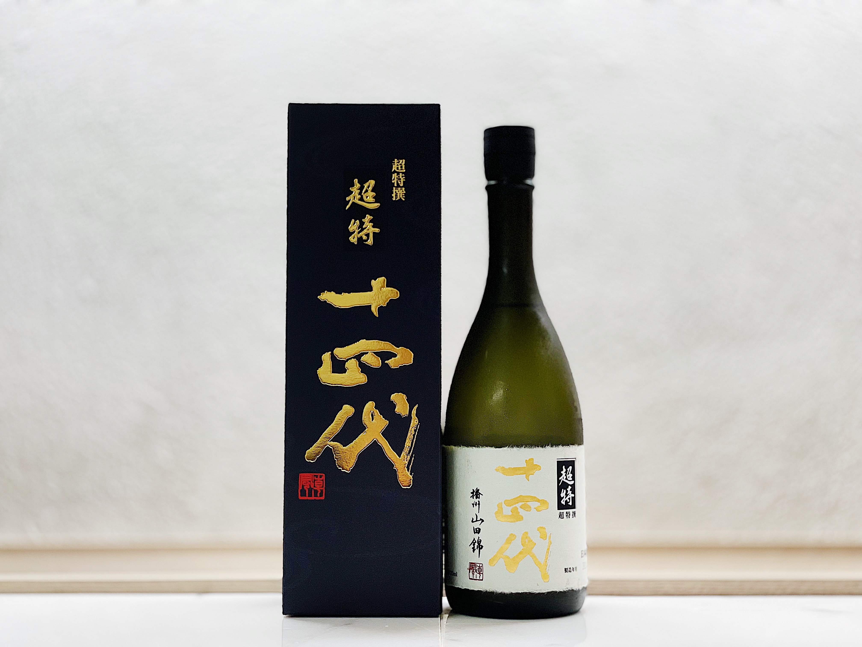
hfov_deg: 36.8
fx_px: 1295
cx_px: 431
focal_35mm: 52
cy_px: 324
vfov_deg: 28.0
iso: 80
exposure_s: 1/100
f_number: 2
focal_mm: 6
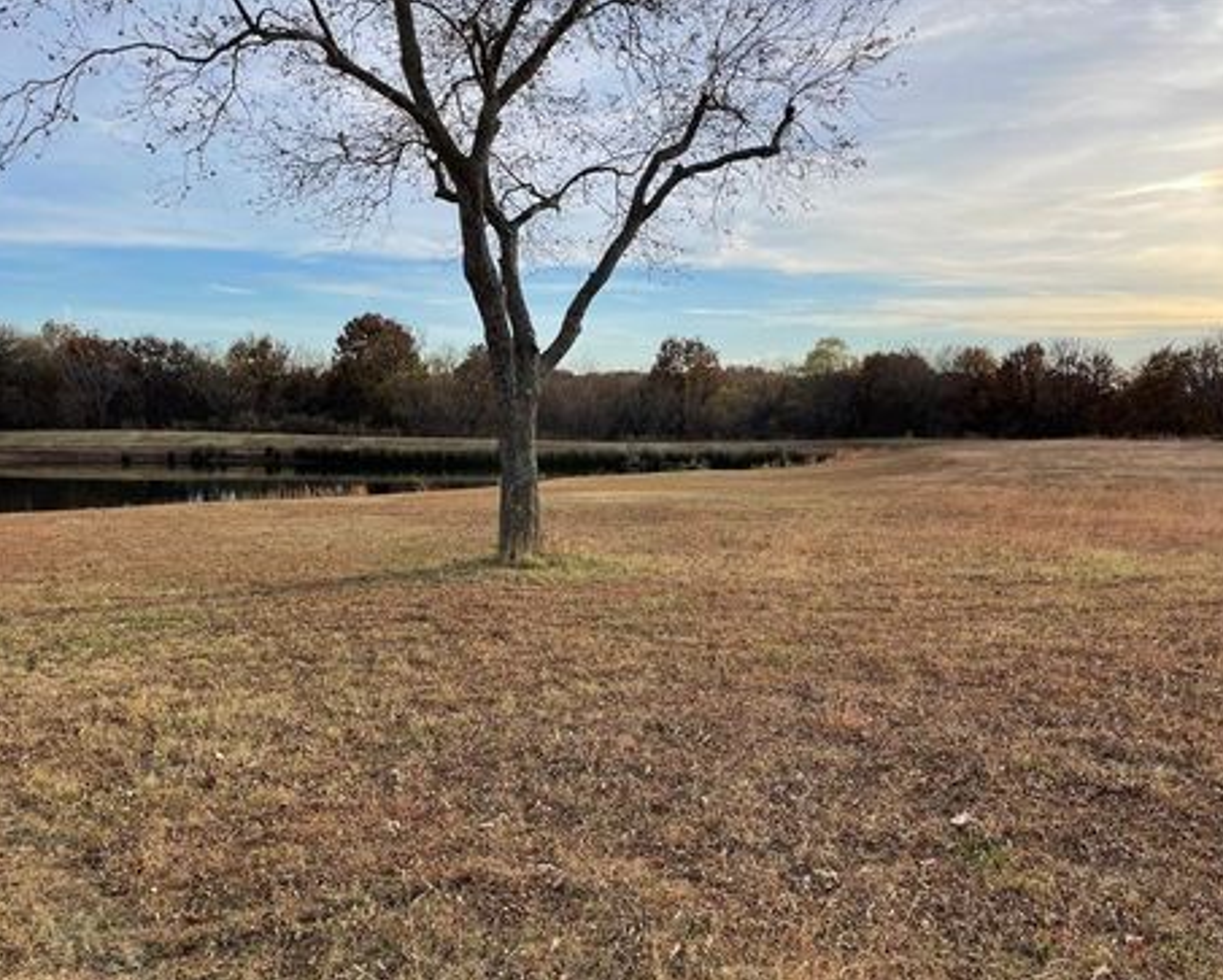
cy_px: 498
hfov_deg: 62.2
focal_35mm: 28
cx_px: 624
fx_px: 1014
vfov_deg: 51.6
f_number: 1.6
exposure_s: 1/1912
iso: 32
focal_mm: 5.1
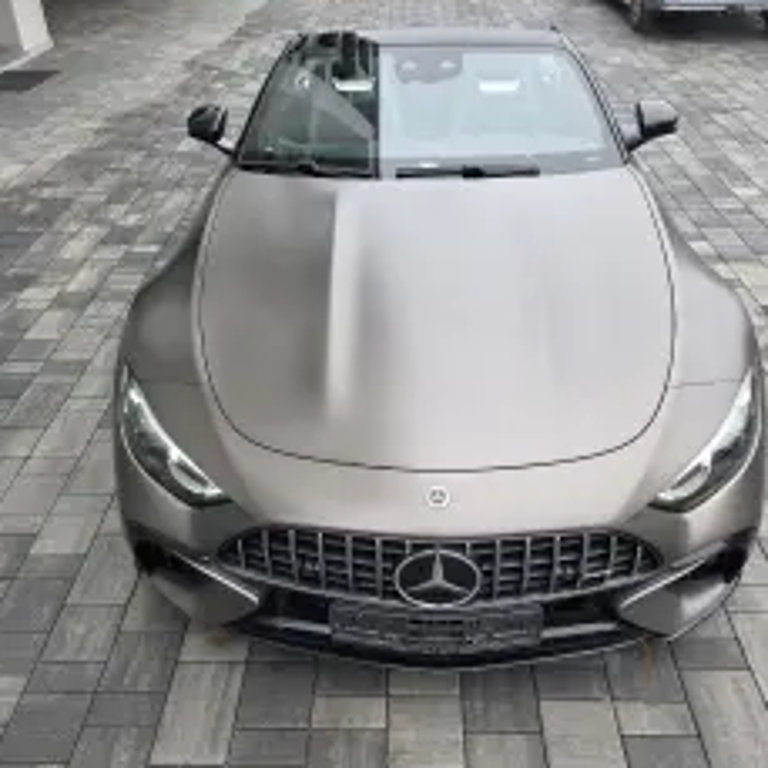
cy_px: 322
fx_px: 803
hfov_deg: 51.1
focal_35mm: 32
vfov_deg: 50.9
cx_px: 379
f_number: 1.7
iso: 50
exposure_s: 1/180
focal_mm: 6.25
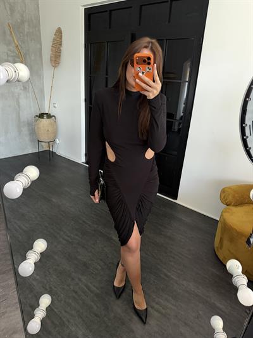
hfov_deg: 56.8
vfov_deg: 71.6
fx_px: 234
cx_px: 126
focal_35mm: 24
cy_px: 169
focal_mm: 6.76
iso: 800
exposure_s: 1/44
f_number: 1.78
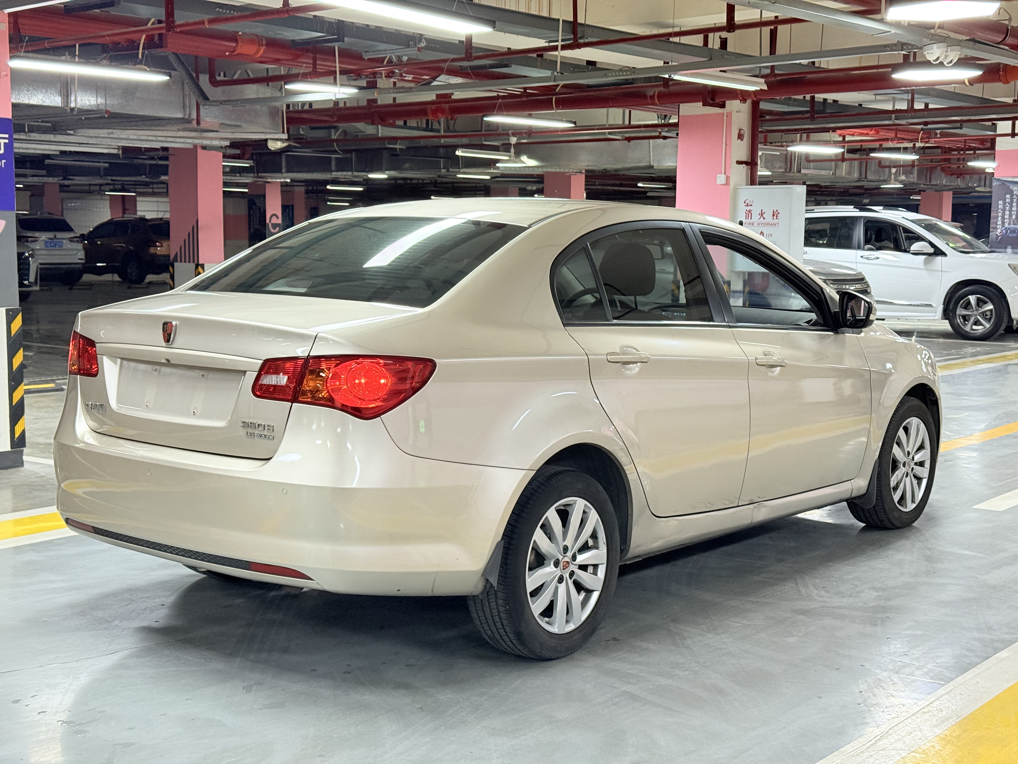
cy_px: 382
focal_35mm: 48
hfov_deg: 39.7
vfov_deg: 30.3
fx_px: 1412
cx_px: 509
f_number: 1.78
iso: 200
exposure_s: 1/50
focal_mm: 6.76
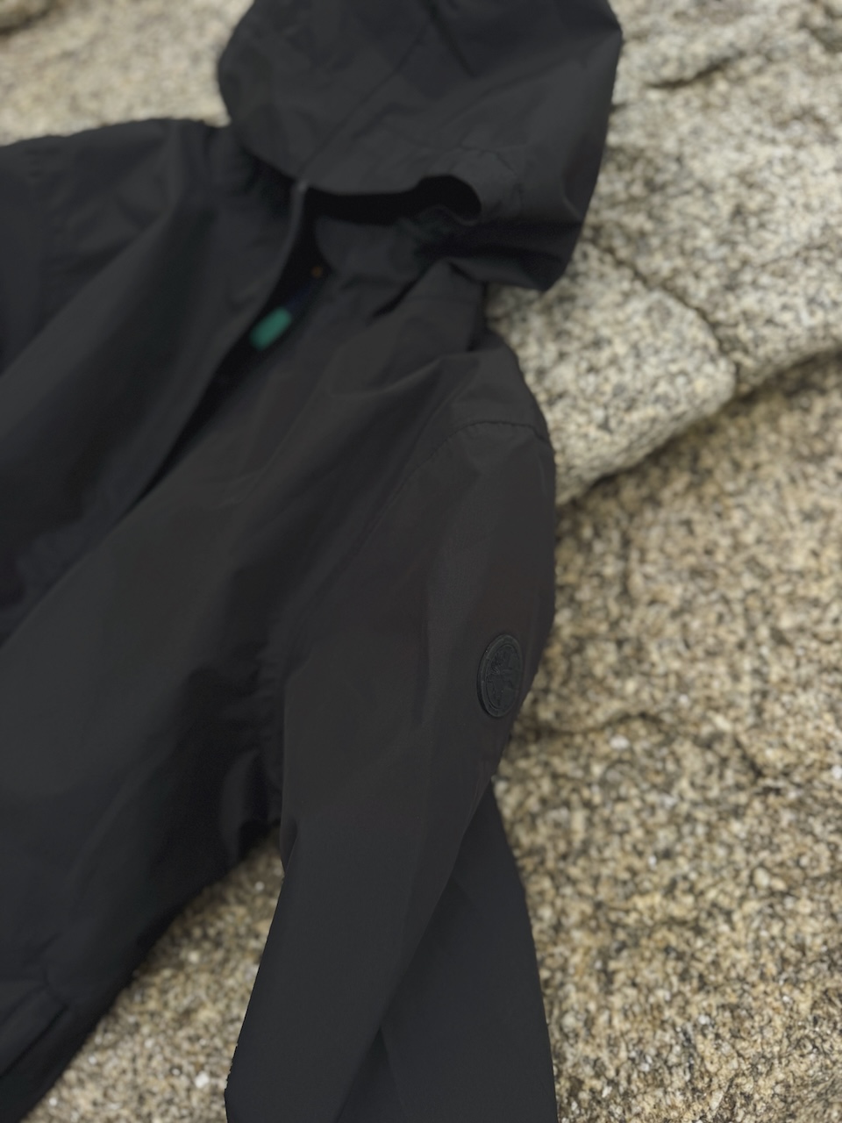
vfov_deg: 71.6
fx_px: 778
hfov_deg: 56.8
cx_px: 421
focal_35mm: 24
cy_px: 562
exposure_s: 1/1094
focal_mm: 6.76
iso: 80
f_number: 1.78
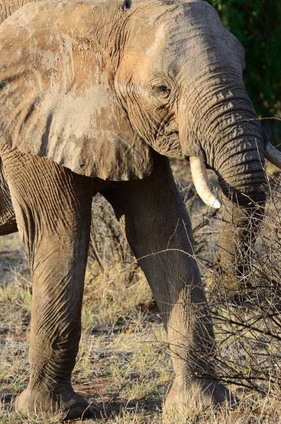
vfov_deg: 6.2
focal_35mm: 331
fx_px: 3890
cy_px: 177
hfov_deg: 4.1
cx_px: 149
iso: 250
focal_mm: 175
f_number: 5
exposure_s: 1/400
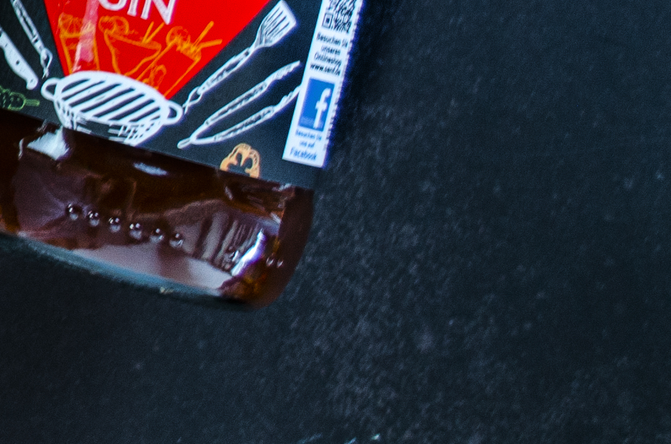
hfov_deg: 9.9
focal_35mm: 189
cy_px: -399
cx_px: -803
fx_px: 3515
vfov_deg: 7.0
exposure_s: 1/10
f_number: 5
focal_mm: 28
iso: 200
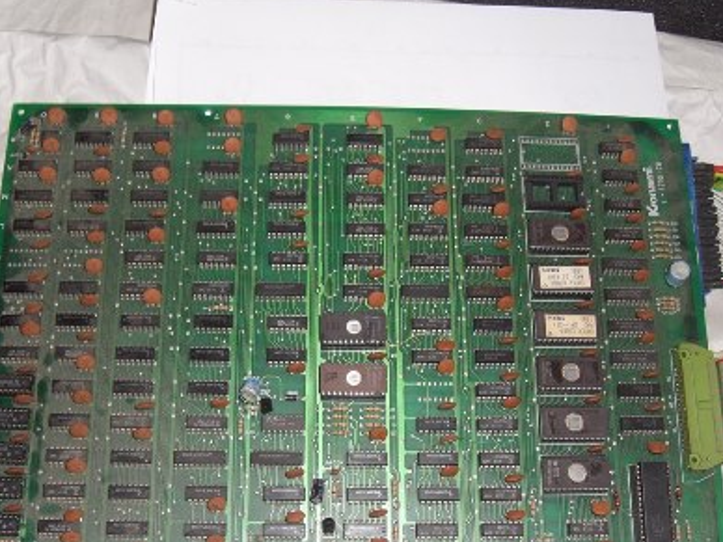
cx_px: 356
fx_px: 940
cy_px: 304
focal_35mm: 45
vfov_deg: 32.1
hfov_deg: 42.1
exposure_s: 1/45
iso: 100
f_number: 10.4
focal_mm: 7
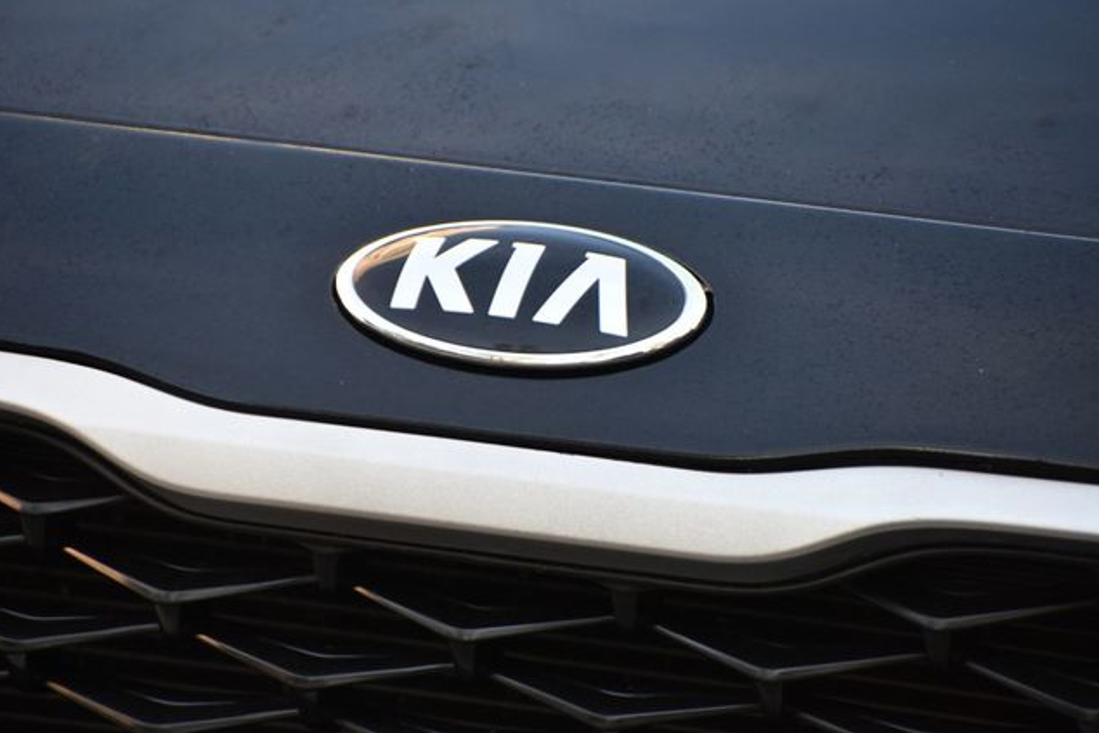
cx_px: 546
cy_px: 366
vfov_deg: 4.0
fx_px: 10625
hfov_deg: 5.9
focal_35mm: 348
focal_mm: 230
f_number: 5.6
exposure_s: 1/500
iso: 800
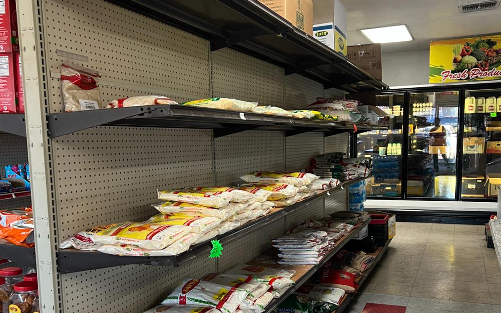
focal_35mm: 37
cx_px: 252
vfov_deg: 34.2
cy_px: 205
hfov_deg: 52.8
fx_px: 505
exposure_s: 1/60
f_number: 1.5
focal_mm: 5.7
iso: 125
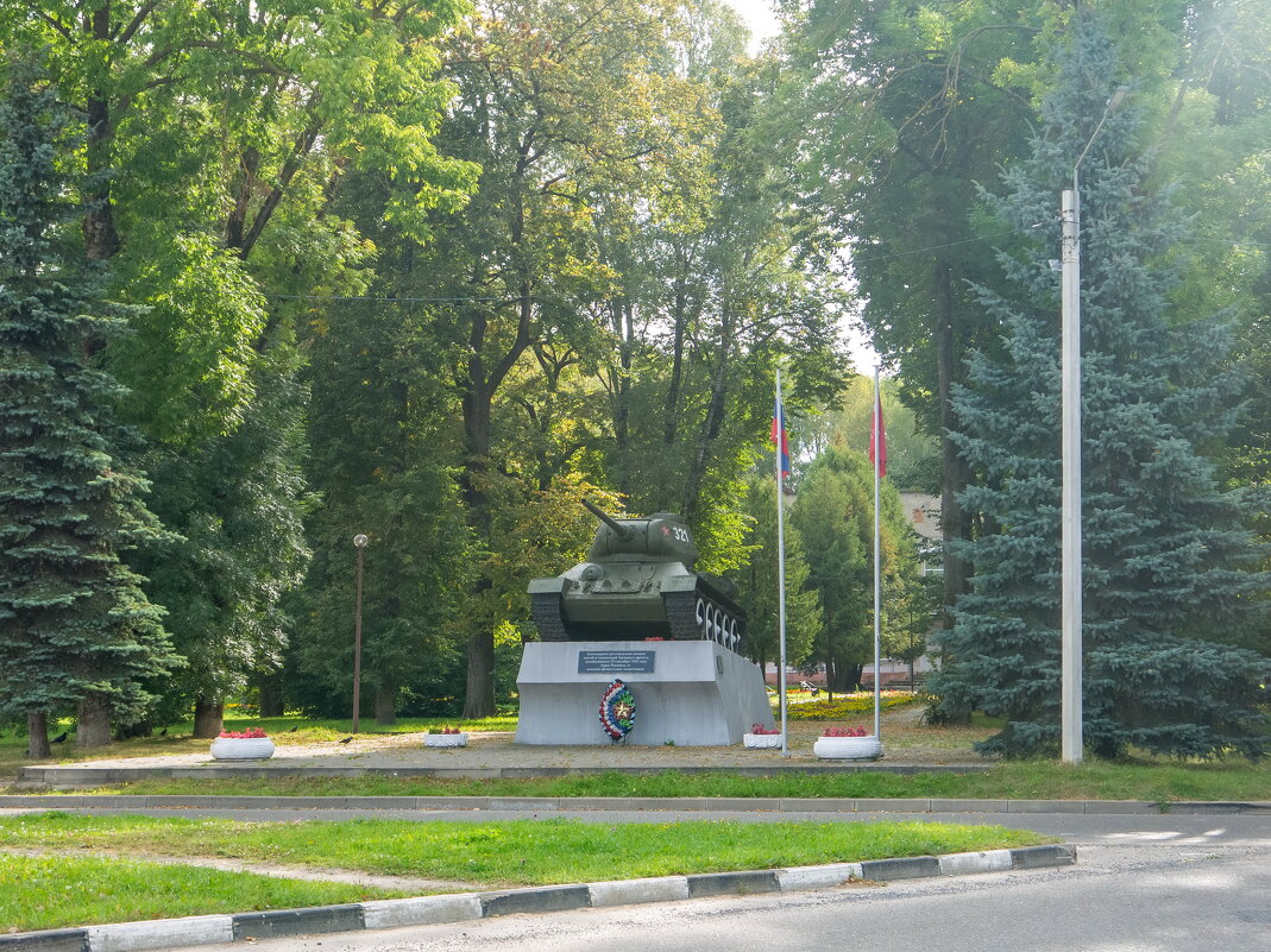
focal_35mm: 62
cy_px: 476
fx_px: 2276
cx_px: 636
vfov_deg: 23.6
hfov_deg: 31.2
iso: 200
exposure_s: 1/200
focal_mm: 31
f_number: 6.3
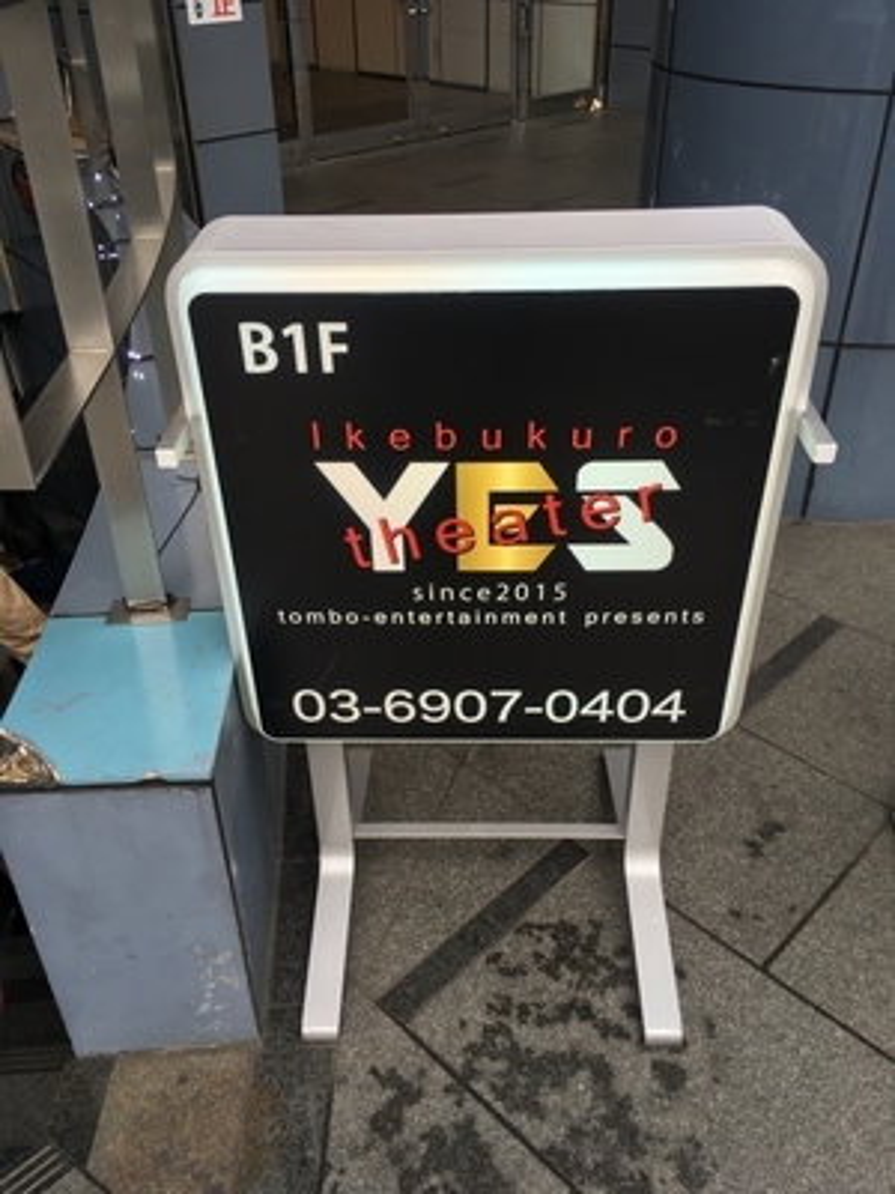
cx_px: 448
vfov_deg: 61.7
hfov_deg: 48.2
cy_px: 597
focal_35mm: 29
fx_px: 1000
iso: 40
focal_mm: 4.15
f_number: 2.2
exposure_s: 1/120
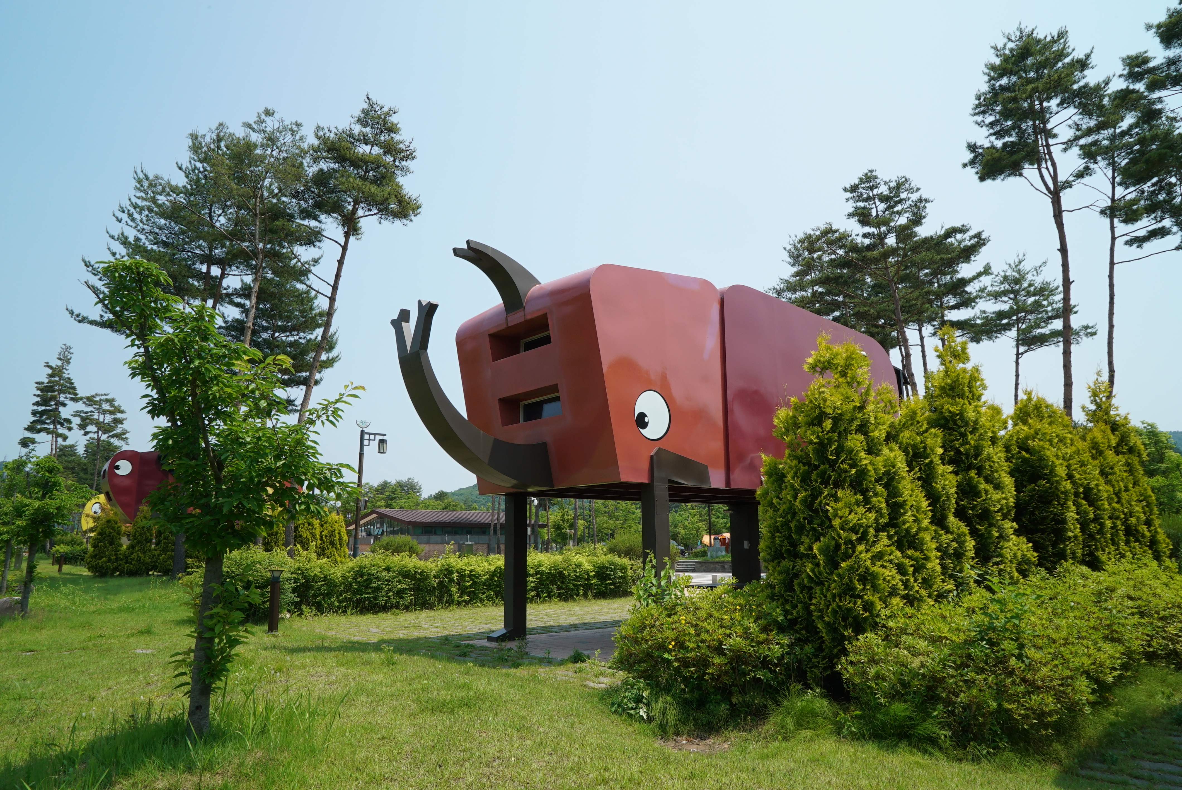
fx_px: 788
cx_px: 591
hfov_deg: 73.7
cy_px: 395
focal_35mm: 24
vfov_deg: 53.2
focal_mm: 24
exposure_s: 1/125
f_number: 22
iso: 400
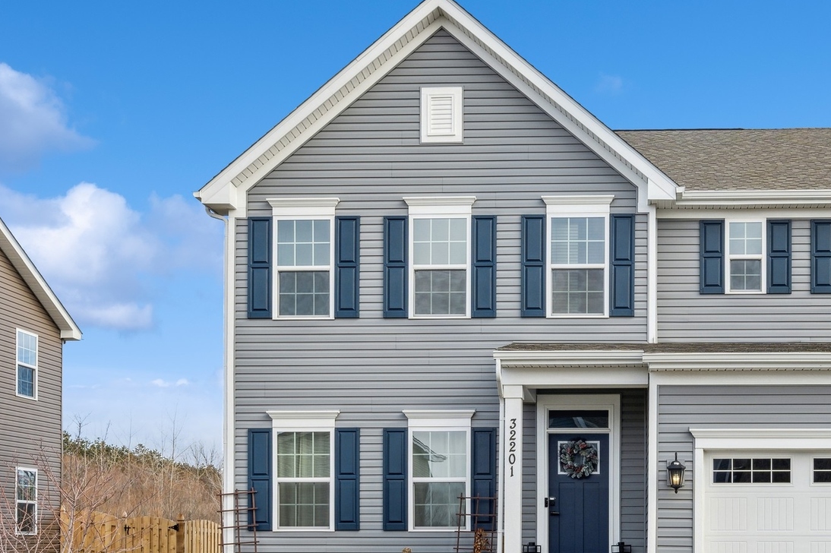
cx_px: 604
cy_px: 368
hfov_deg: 41.7
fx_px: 1061
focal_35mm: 46
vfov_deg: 29.0
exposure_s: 1/350
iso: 200
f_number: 9.5
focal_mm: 21
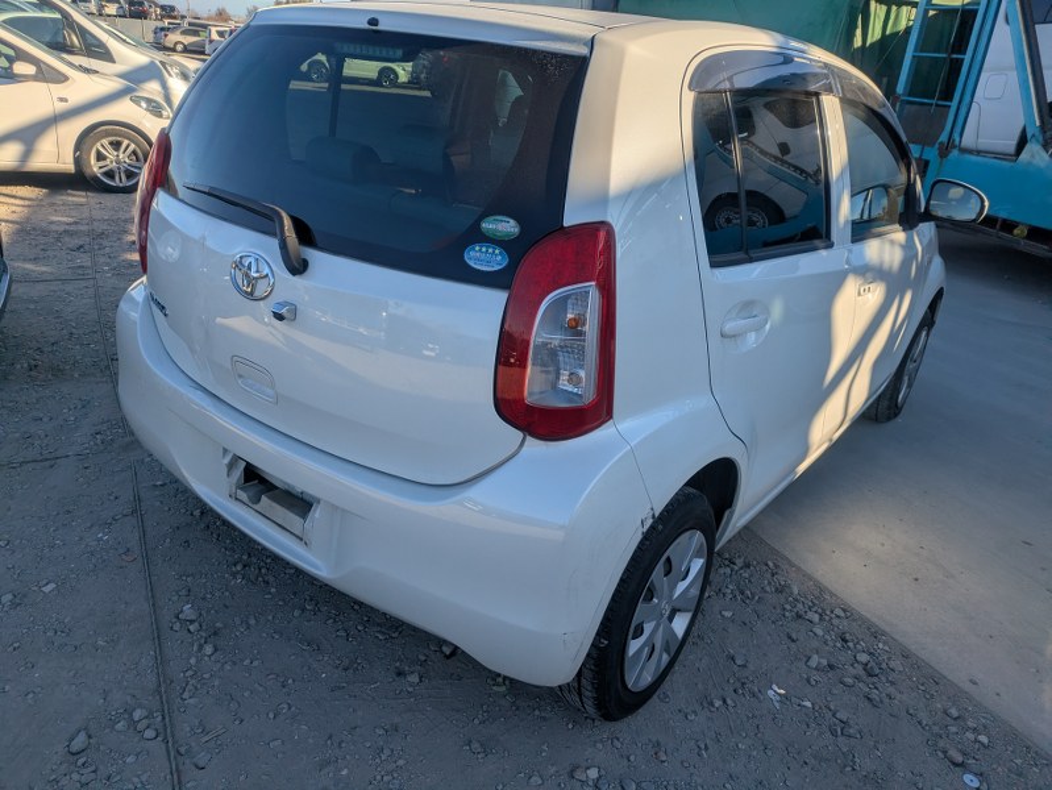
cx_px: 526
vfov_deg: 54.9
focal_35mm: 25
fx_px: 760
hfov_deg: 69.4
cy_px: 395
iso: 45
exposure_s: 1/2451
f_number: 1.89
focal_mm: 5.43
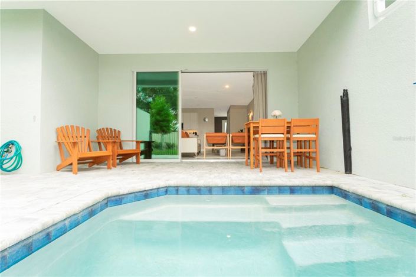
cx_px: 208
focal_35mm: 17
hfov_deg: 93.3
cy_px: 138
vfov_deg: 70.4
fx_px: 196
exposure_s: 1/60
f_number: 14
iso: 1000
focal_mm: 17
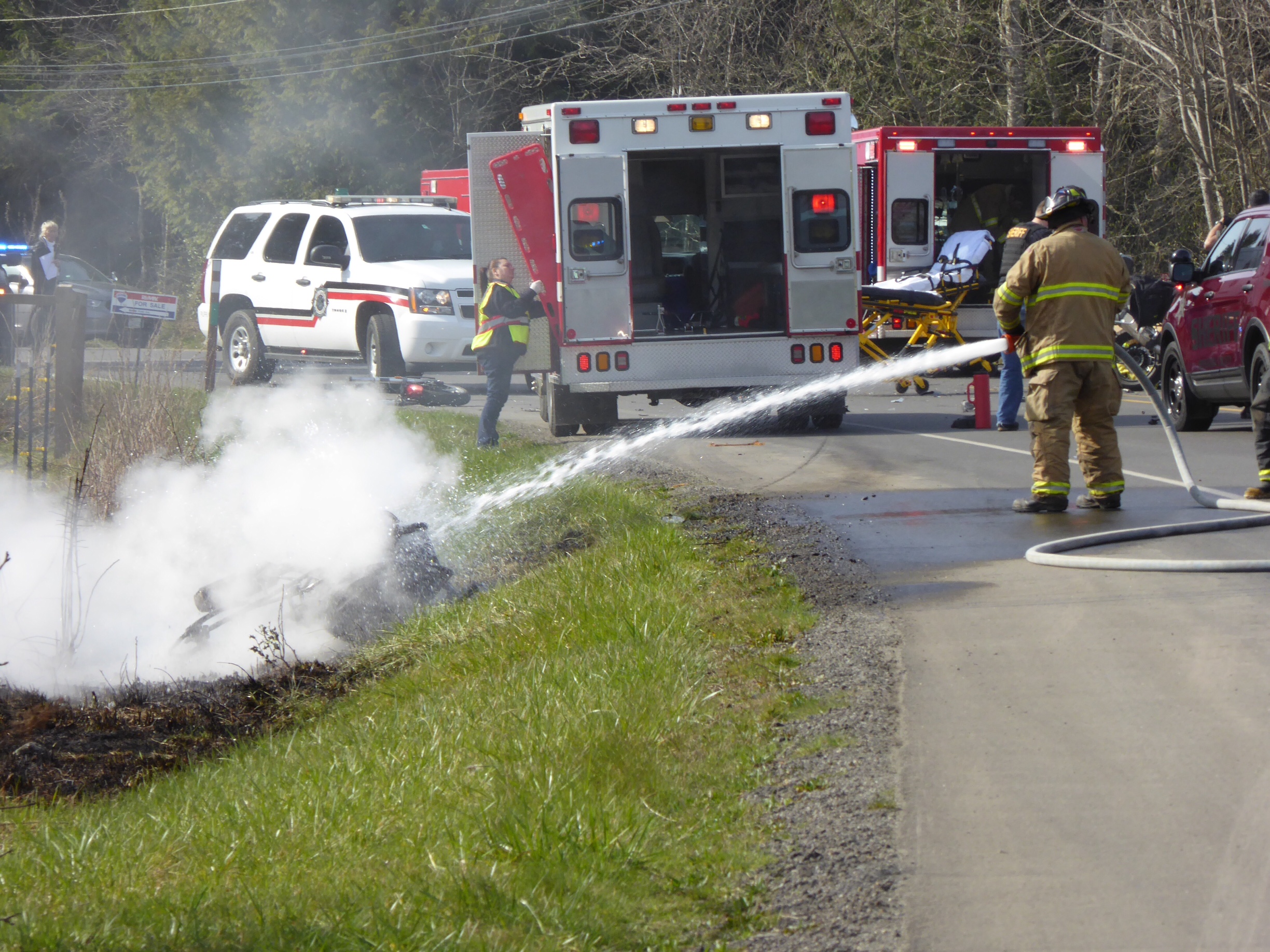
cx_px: 635
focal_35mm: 277
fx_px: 10163
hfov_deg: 7.2
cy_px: 476
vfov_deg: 5.4
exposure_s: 1/320
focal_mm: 44.8
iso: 125
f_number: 5.6
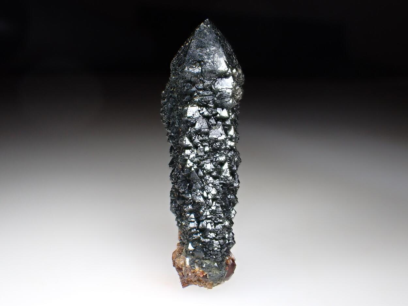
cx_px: 204
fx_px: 448
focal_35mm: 38
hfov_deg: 49.0
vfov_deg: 37.7
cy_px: 153
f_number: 3.5
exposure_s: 1/160
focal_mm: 6.83
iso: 200
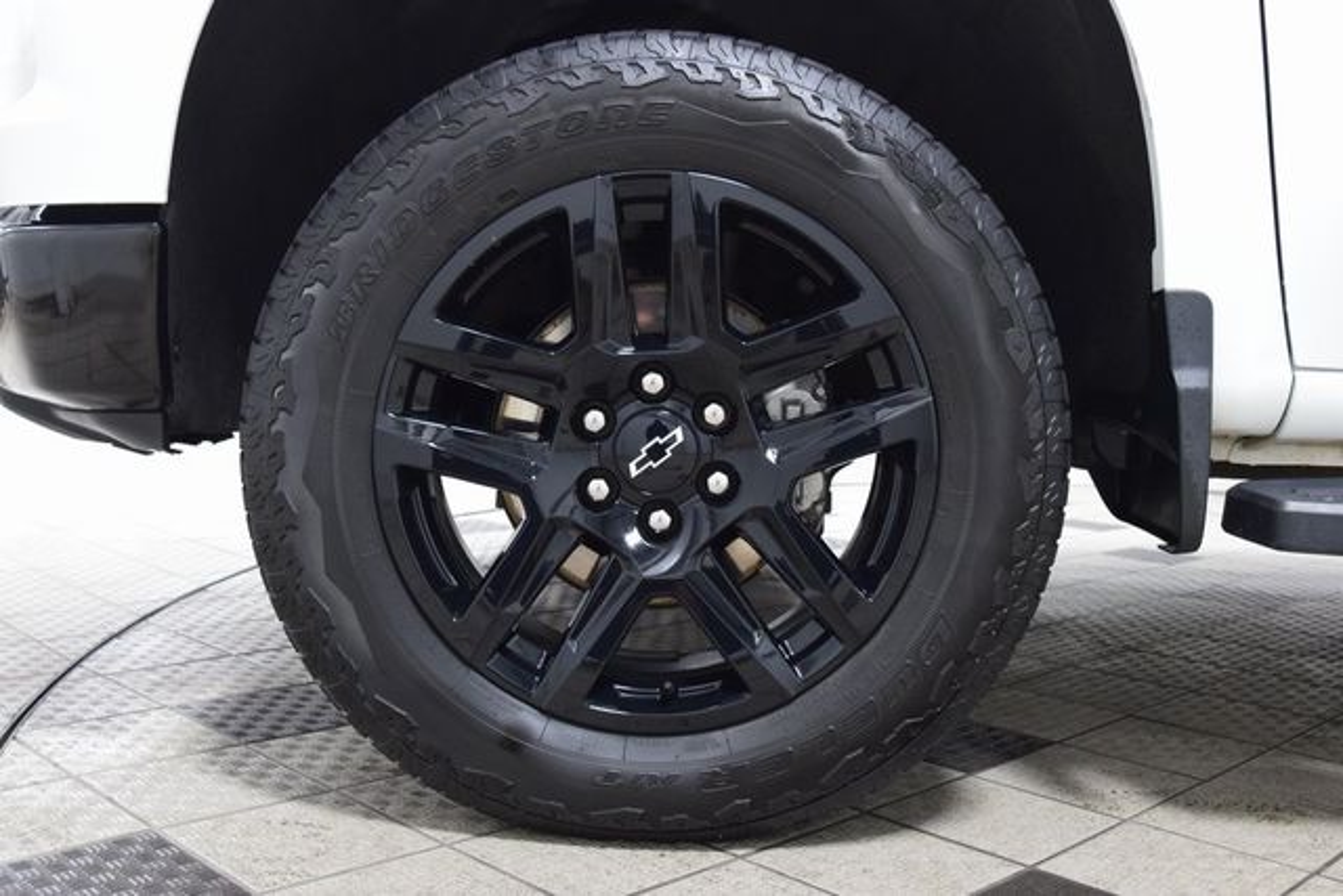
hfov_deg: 53.1
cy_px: 448
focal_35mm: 36
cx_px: 672
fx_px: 1343
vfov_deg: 36.9
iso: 1600
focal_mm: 24
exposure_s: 1/15
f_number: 6.3
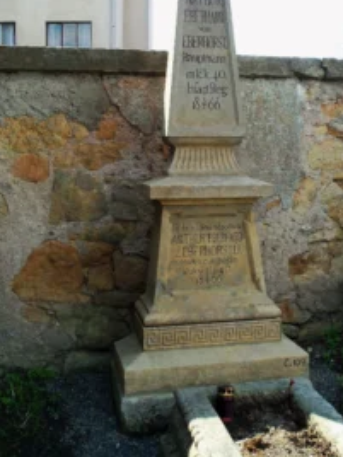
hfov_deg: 29.0
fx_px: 661
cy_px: 159
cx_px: 218
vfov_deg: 37.8
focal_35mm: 50
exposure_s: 1/200
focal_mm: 6.7
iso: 80
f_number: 3.7
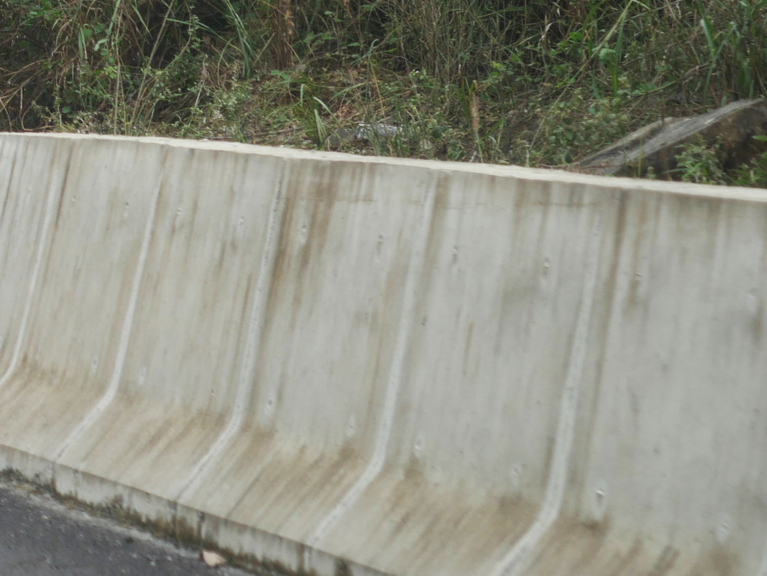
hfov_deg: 7.9
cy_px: -220
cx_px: -316
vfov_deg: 6.0
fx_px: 5475
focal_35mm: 247
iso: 200
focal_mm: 42
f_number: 5.6
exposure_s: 1/200
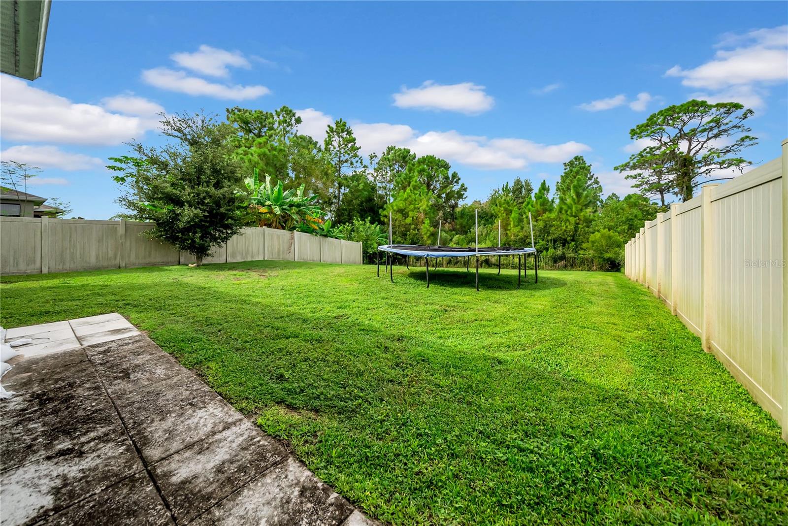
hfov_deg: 112.6
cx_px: 394
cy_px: 263
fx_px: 263
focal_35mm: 12
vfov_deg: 90.1
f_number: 4.5
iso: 800
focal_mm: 12
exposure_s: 1/3200
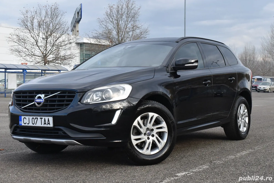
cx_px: 137
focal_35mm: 57
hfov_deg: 35.0
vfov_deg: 23.8
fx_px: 434
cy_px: 92
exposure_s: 1/250
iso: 400
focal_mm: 38
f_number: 8
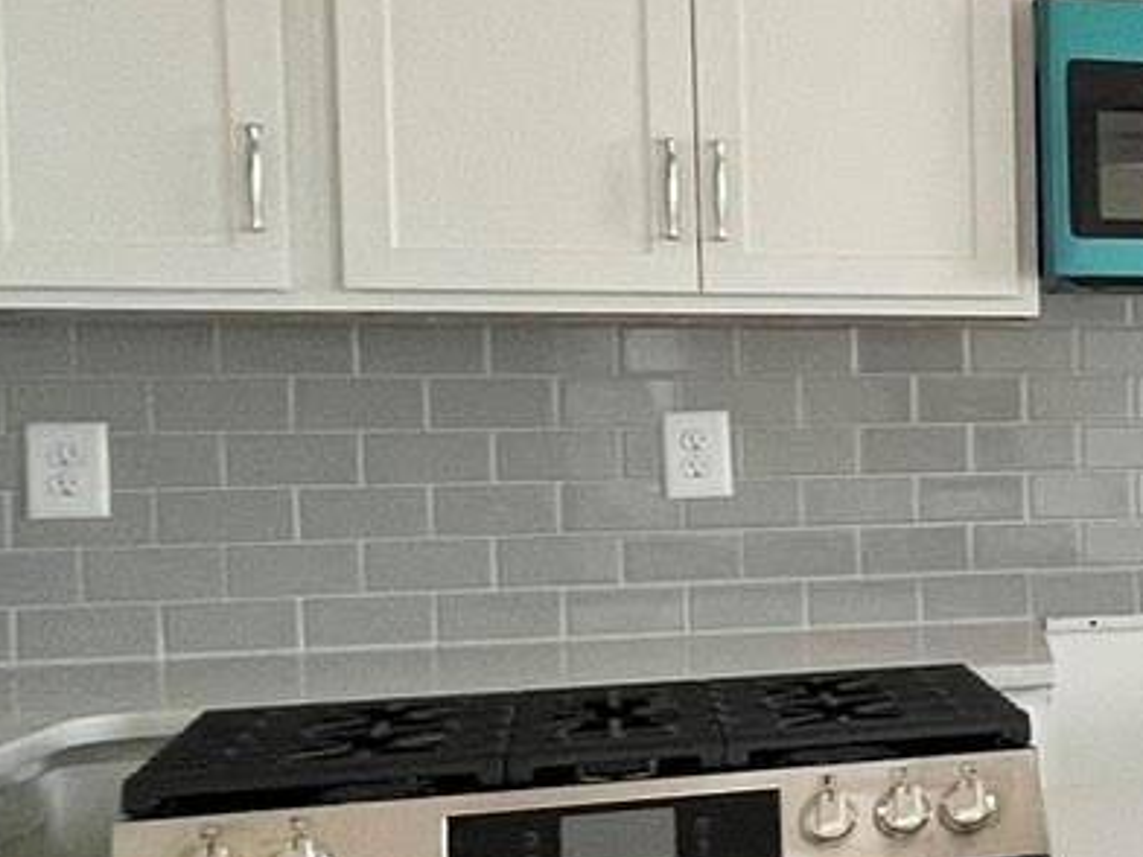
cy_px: 481
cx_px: 2213
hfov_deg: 19.1
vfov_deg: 21.6
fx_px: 2245
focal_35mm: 68
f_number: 1.8
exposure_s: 1/99
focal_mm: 1.57
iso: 160
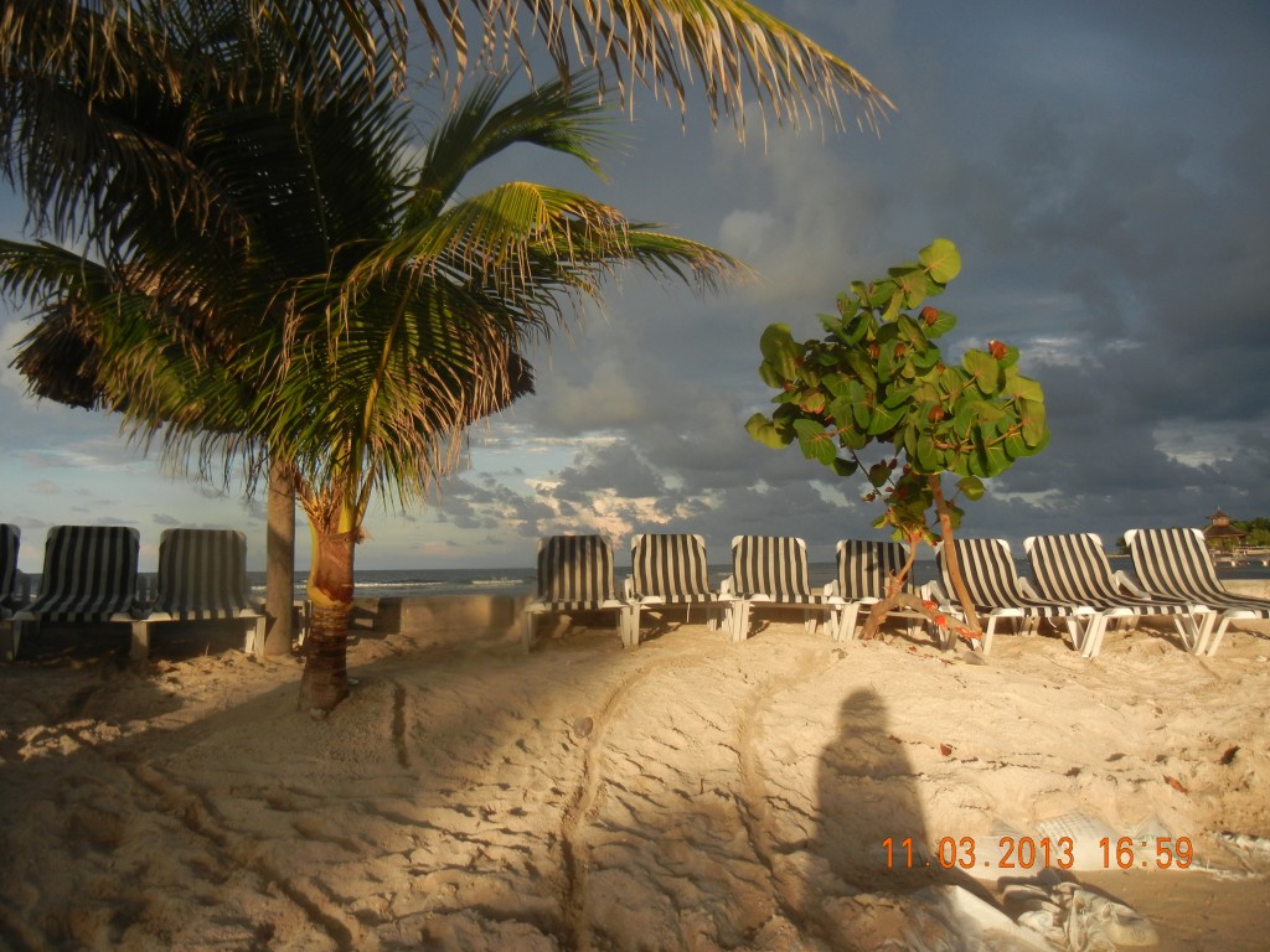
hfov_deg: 60.0
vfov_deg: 46.8
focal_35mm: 30
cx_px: 635
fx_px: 1101
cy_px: 476
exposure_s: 1/666
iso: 160
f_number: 3.5
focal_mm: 5.4
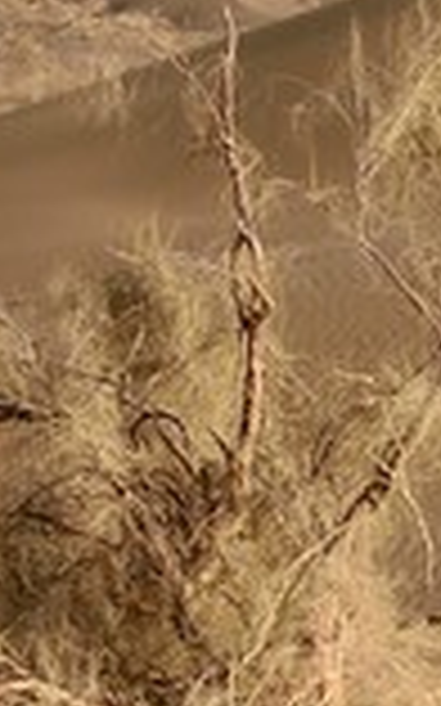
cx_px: 2552
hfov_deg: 2.6
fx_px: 8989
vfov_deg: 4.5
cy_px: 989
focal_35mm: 467
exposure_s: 1/400
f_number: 10
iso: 200
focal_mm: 45
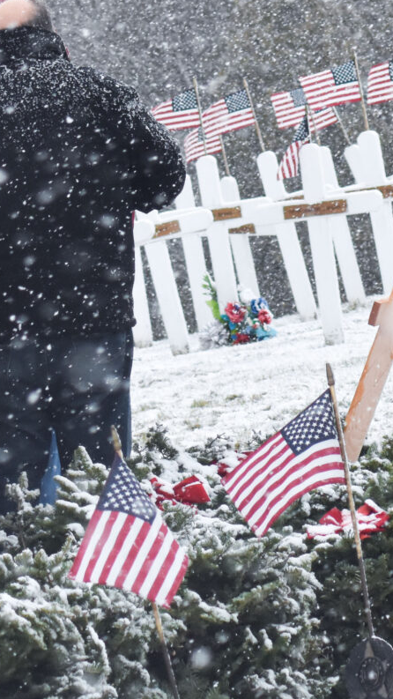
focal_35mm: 284
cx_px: 424
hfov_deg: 4.3
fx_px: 5262
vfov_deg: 7.6
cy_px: 110
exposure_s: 1/640
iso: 800
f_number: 6.3
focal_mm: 70
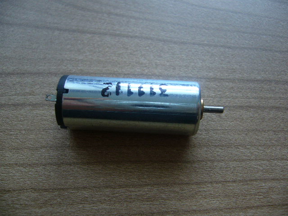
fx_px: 291
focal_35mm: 35
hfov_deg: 52.6
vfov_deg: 40.7
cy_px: 108
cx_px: 144
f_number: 2.8
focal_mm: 5.8
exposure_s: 1/40
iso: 100
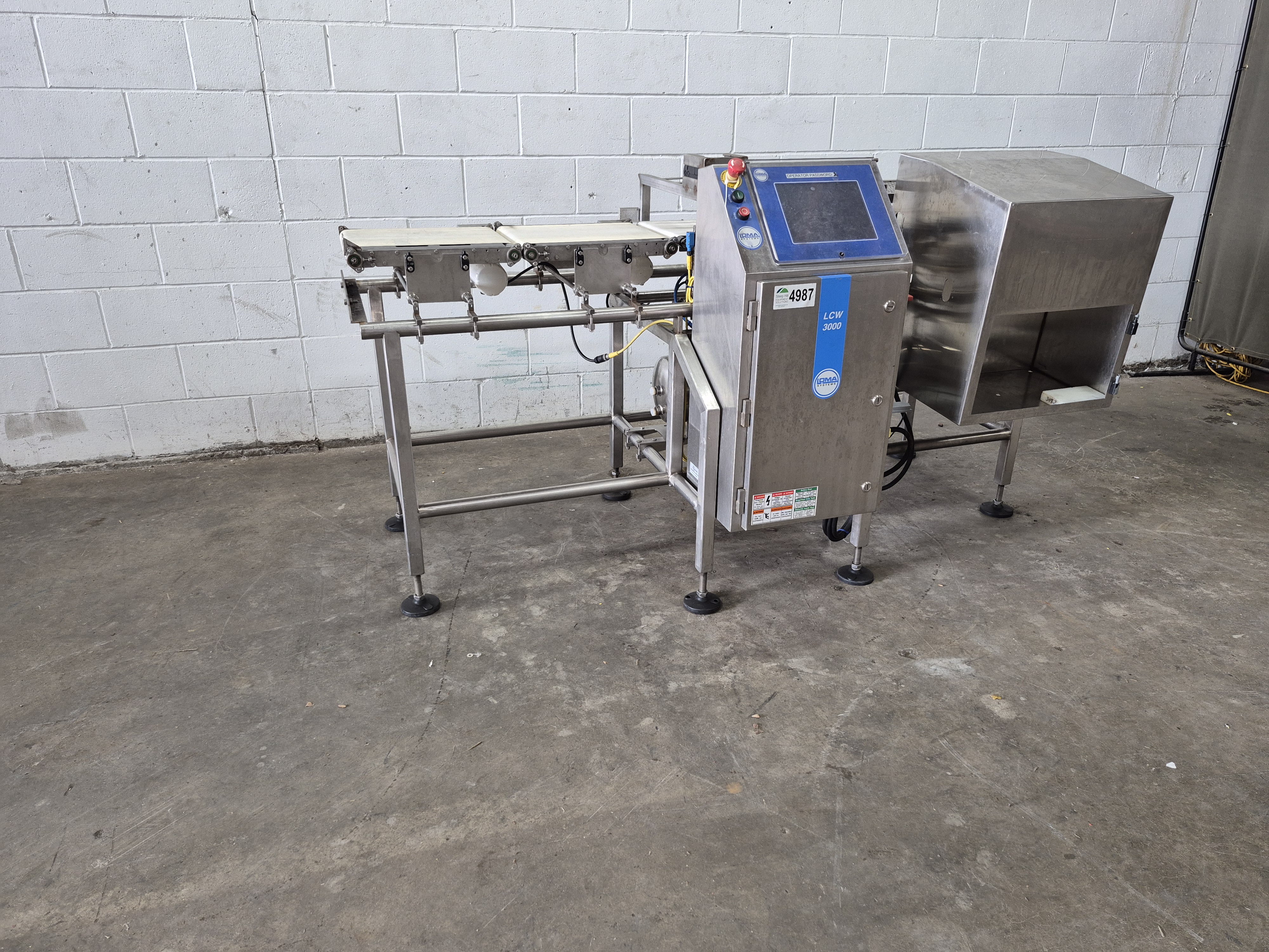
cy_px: 476
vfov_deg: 58.9
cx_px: 634
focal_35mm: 23
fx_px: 843
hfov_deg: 73.9
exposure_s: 1/120
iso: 200
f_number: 1.8
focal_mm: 5.4
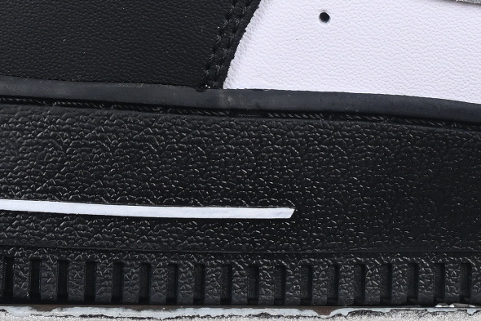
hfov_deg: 5.8
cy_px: -164
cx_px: 597
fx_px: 4728
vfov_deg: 3.9
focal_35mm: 354
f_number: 6.3
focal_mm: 50
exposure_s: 1/60
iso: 160
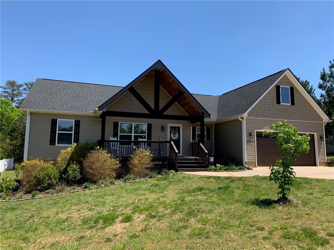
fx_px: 251
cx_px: 167
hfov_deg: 67.3
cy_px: 125
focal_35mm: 26
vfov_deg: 53.1
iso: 25
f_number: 1.8
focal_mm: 4.25
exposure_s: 1/1427
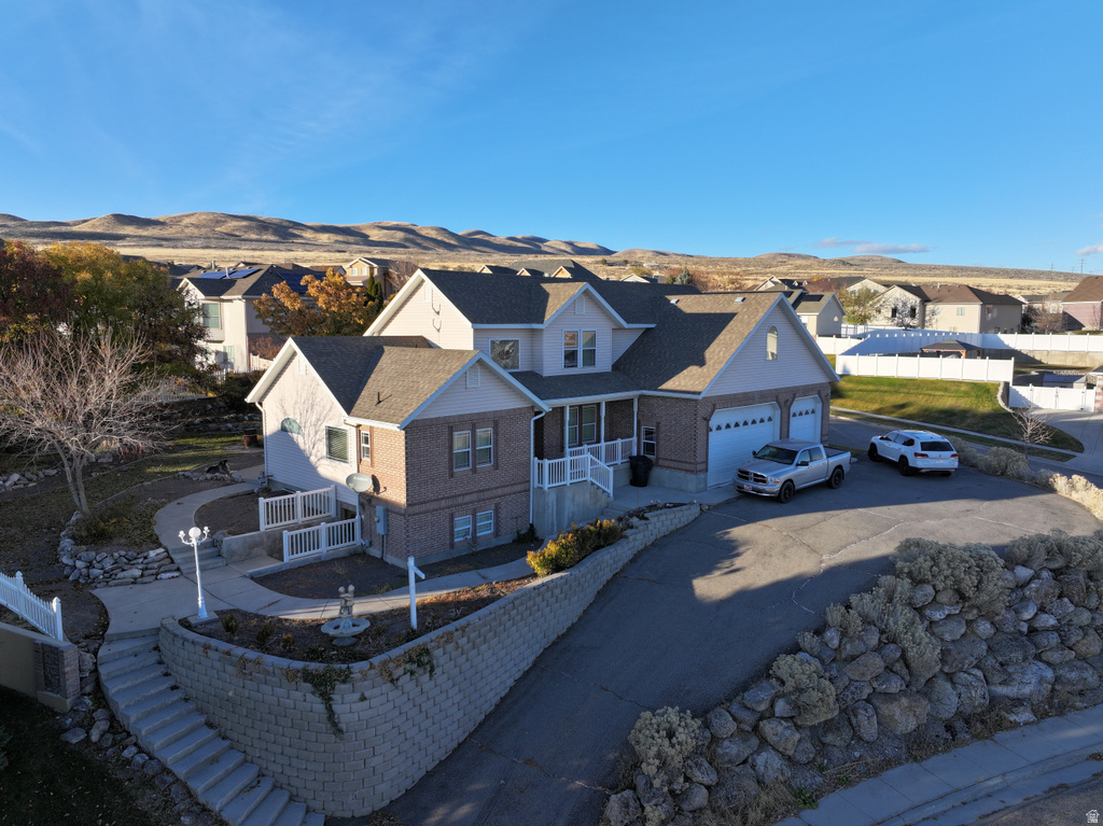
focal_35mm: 24
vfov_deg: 56.8
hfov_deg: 71.6
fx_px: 764
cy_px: 413
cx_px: 552
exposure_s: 1/320
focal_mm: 12.29
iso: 100
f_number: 5
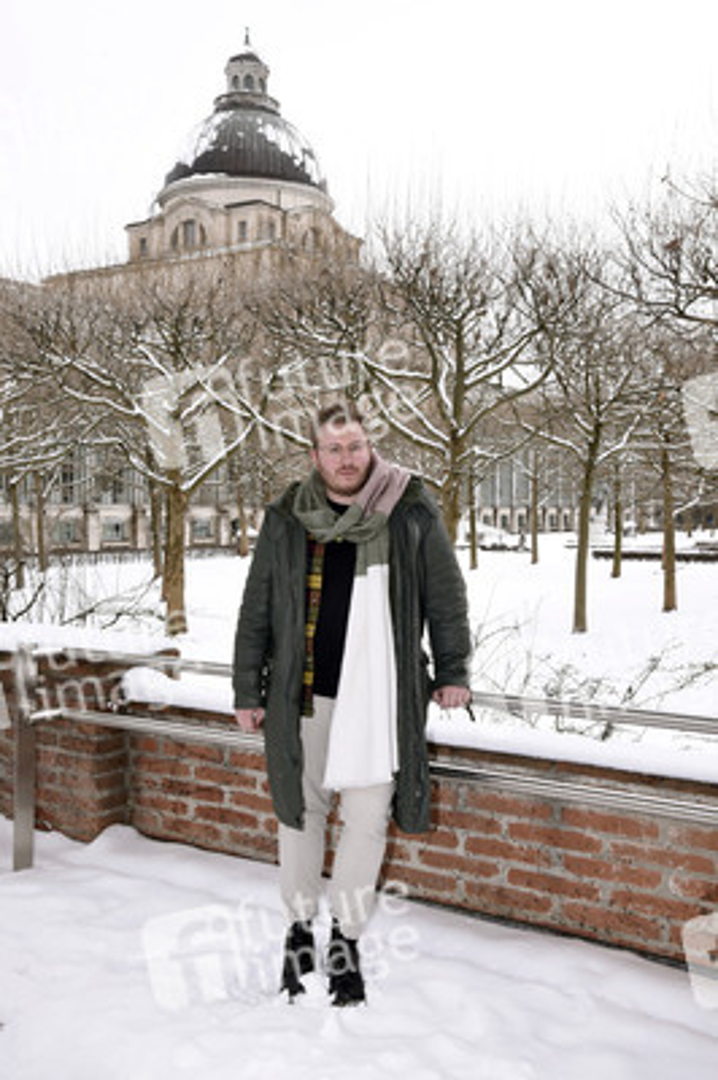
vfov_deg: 50.7
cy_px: 540
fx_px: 1139
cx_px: 359
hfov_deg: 35.0
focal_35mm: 38
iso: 1000
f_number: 11
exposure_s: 1/160
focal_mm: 38
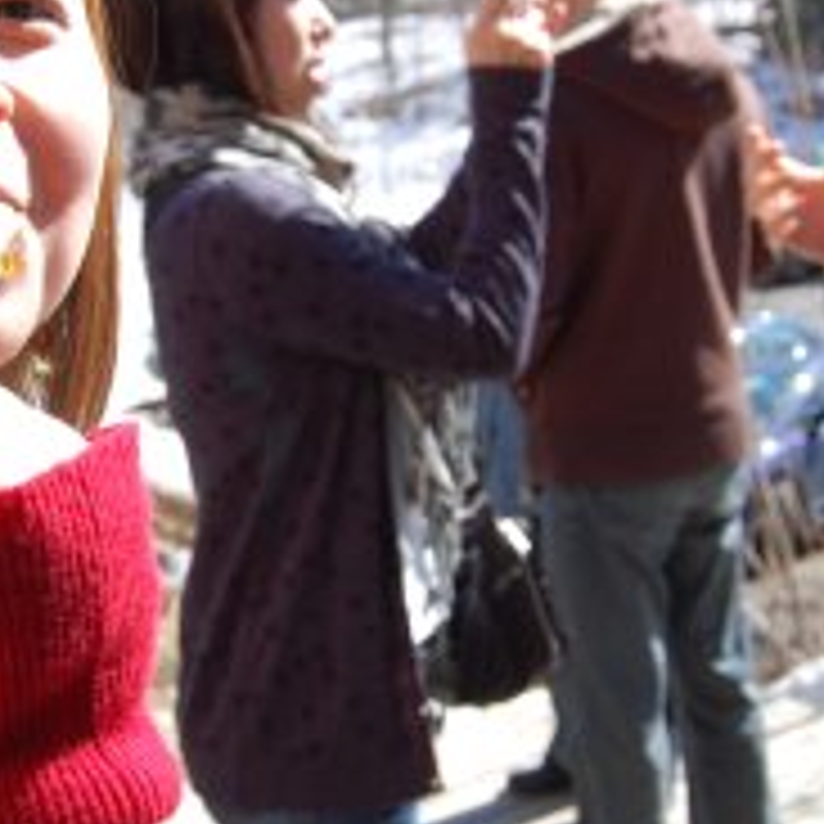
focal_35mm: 72
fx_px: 1940
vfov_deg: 24.0
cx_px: 198
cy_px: 398
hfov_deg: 23.7
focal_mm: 23
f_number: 7.1
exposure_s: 1/200
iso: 200
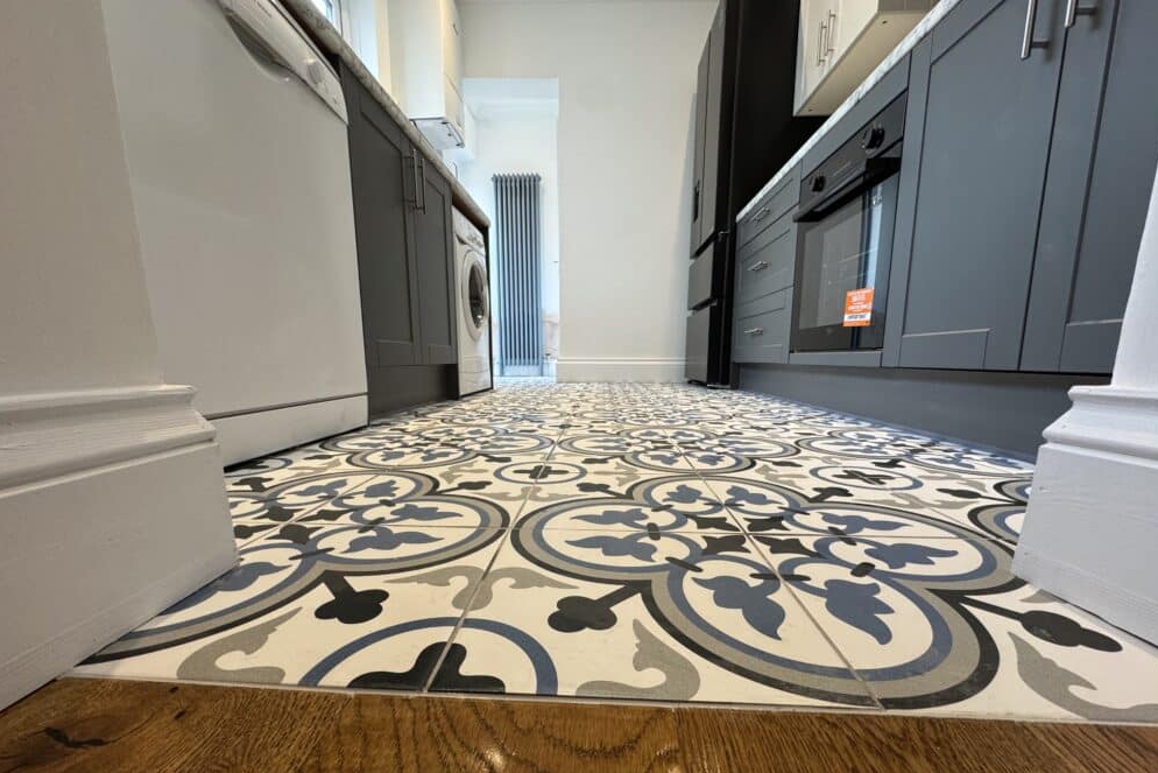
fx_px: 483
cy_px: 438
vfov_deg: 77.0
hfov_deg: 100.4
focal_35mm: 15
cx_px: 577
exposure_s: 1/100
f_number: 2.2
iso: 160
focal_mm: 2.22
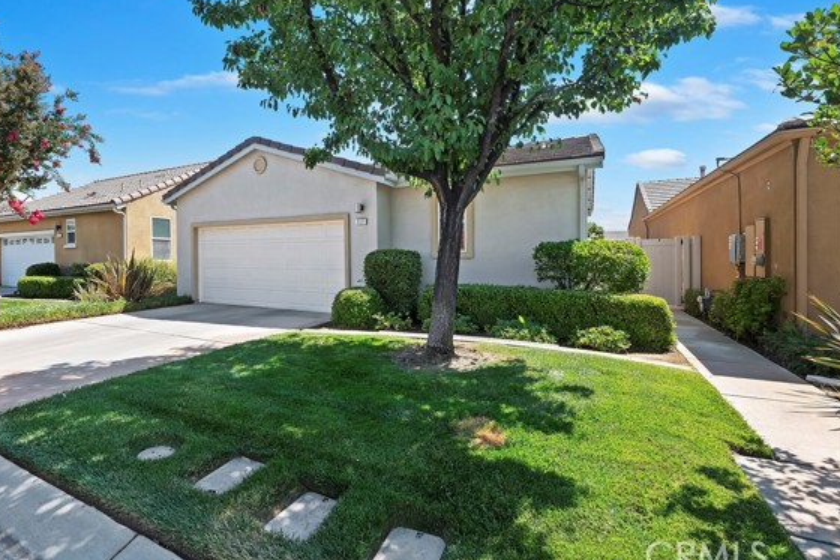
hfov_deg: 96.2
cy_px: 257
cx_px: 366
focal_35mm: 16
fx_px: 373
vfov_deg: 73.6
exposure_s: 1/125
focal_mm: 14
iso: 500
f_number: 13
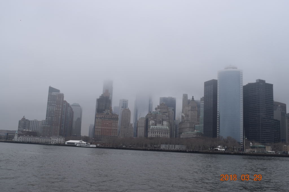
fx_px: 301
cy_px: 96
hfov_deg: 51.3
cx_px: 144
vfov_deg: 35.5
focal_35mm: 38
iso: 200
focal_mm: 25
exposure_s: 1/400
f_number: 10
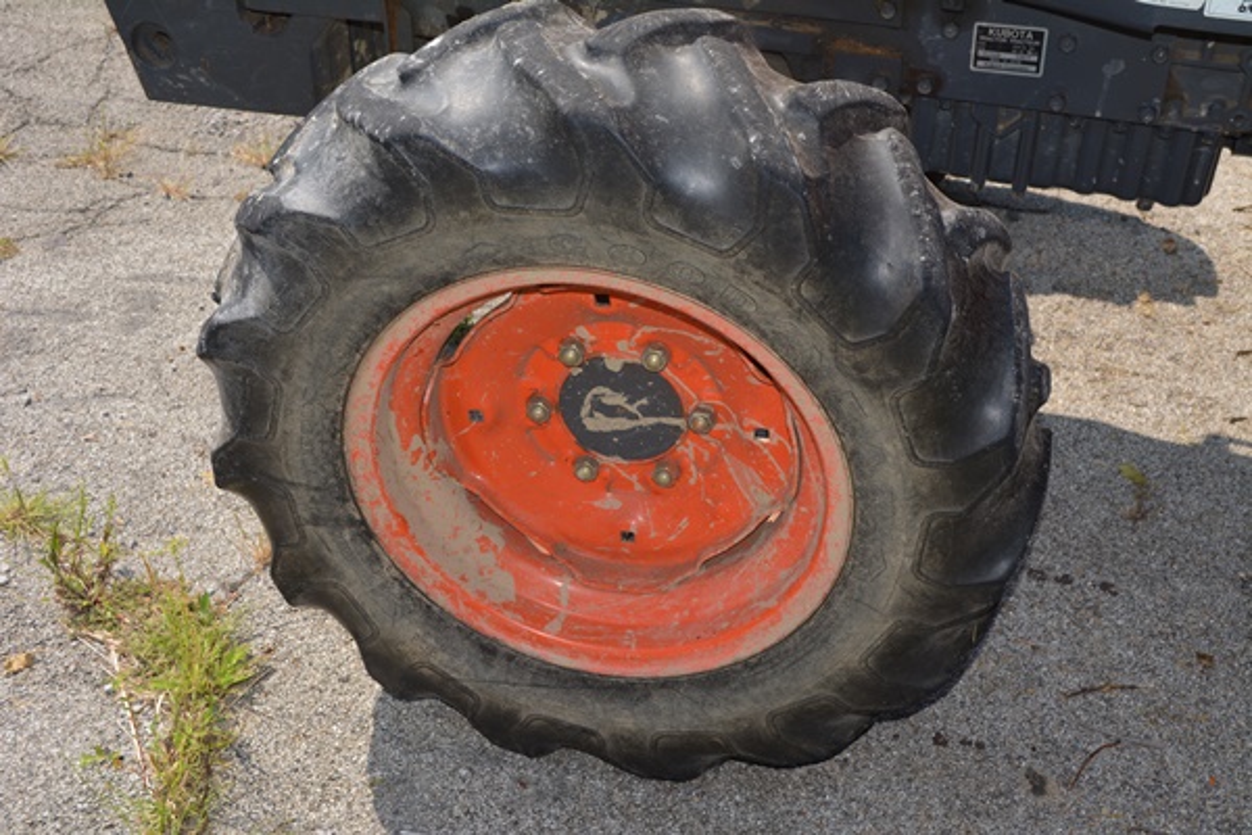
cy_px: 418
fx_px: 1565
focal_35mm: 45
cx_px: 626
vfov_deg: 29.9
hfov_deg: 43.6
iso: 100
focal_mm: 30
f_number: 7.1
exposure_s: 1/200
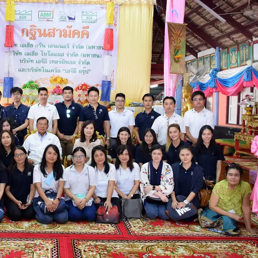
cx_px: 64
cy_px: 129
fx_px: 329
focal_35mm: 39
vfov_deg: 42.8
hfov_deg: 41.5
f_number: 5.6
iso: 1600
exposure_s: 1/30
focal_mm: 20
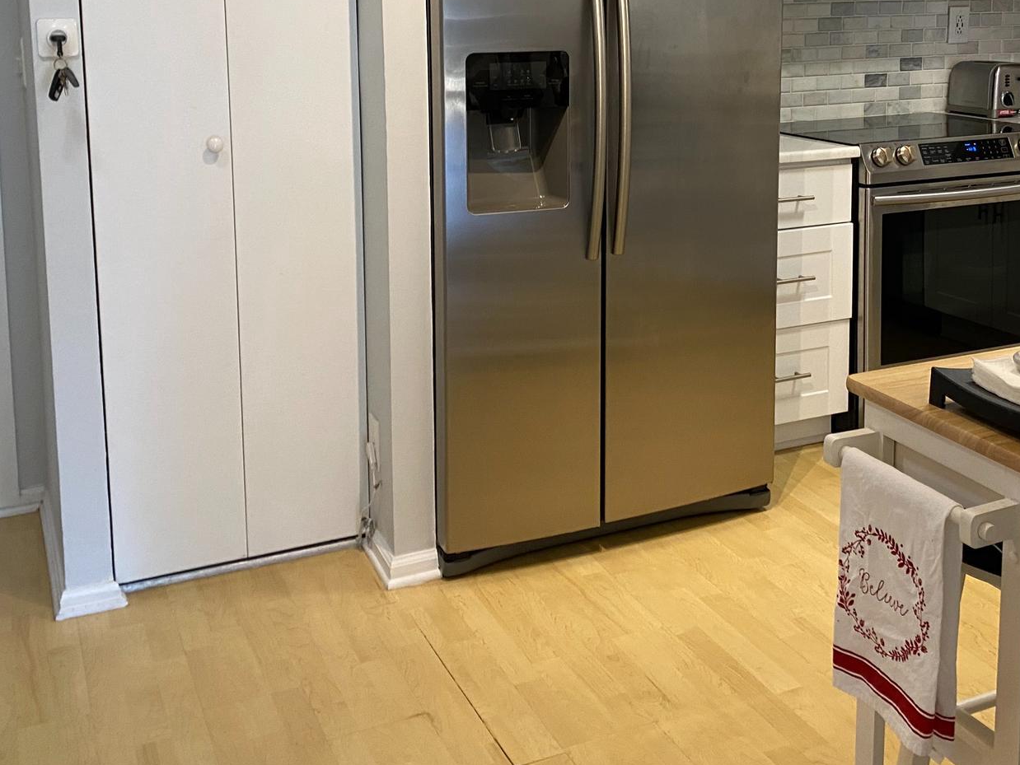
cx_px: 592
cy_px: 162
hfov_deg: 43.7
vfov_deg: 32.7
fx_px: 1267
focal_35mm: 43
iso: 125
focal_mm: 4.25
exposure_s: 1/60
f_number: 1.8
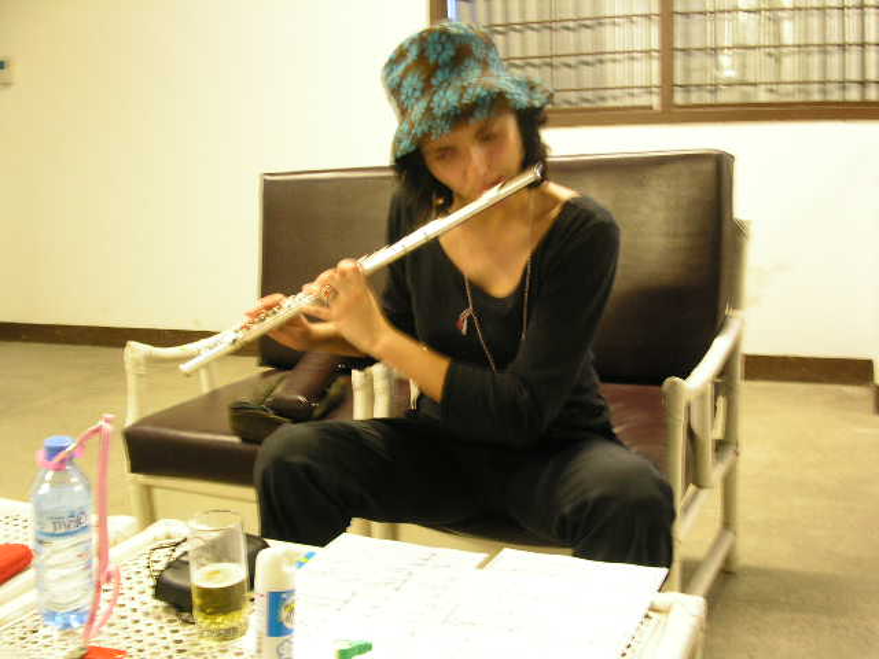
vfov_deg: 37.7
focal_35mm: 38
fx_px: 965
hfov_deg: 49.0
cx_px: 440
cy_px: 330
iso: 200
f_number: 2.8
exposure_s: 1/3
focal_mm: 7.8
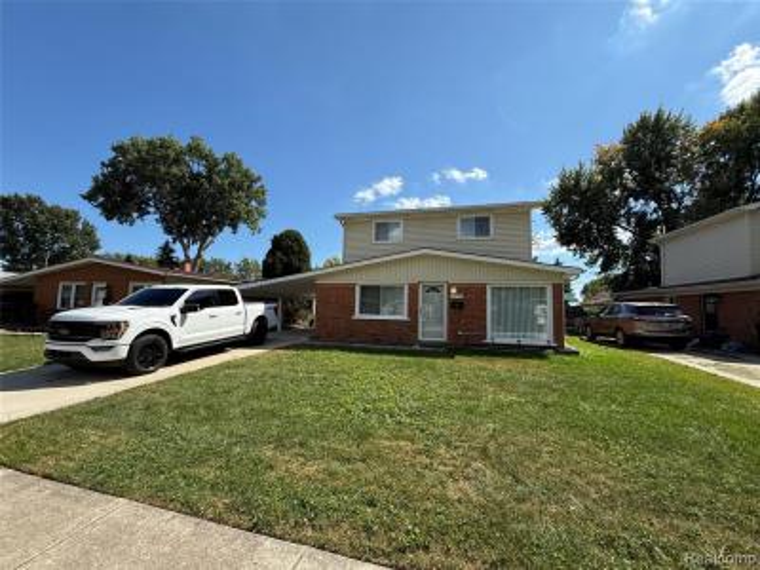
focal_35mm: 14
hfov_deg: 102.1
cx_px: 380
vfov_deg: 85.7
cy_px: 285
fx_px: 307
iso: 50
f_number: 2.2
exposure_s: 1/1656
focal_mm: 2.22
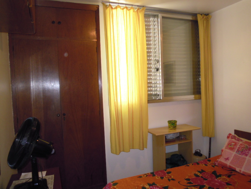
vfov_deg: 49.7
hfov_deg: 63.4
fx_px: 203
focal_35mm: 28
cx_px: 126
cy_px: 94
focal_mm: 5
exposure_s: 1/80
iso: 360
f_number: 2.7
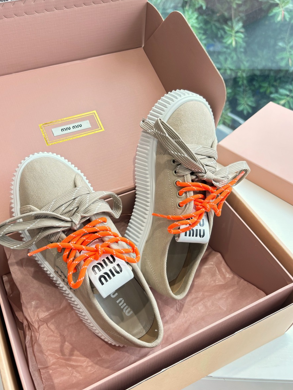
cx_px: 126
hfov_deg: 44.1
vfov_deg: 56.8
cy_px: 185
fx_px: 361
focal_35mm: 32
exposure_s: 1/121
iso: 40
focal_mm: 5.96
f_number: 1.6
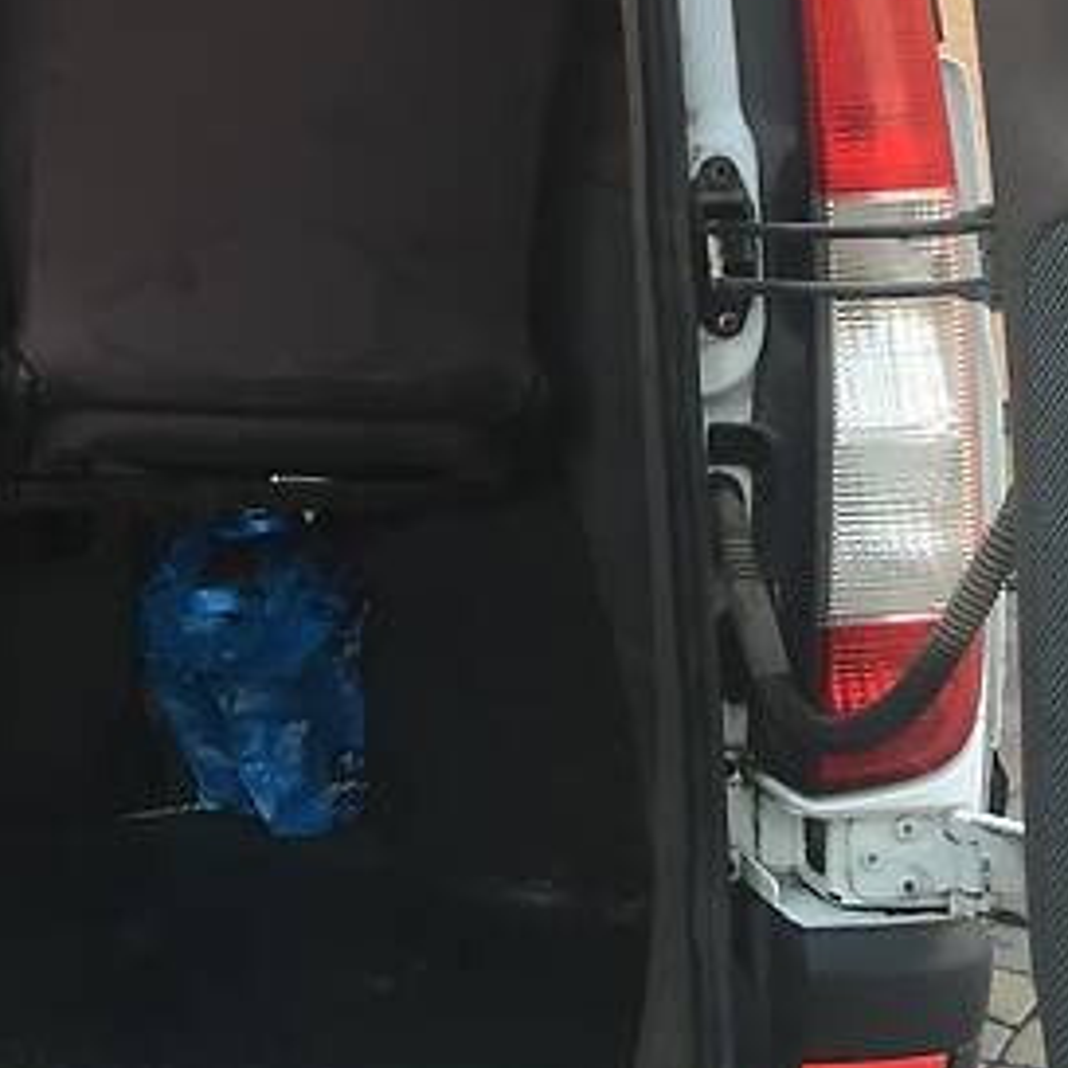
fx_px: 2618
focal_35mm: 75
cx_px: -262
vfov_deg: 22.3
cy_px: 47
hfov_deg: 21.2
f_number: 2.2
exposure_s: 1/33
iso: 100
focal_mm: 4.2
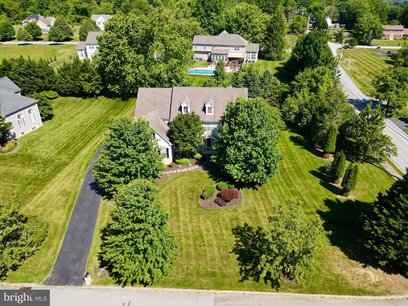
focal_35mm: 24
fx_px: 283
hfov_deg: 71.6
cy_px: 153
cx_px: 204
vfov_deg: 56.8
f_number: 2.8
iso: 100
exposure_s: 1/400
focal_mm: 4.5
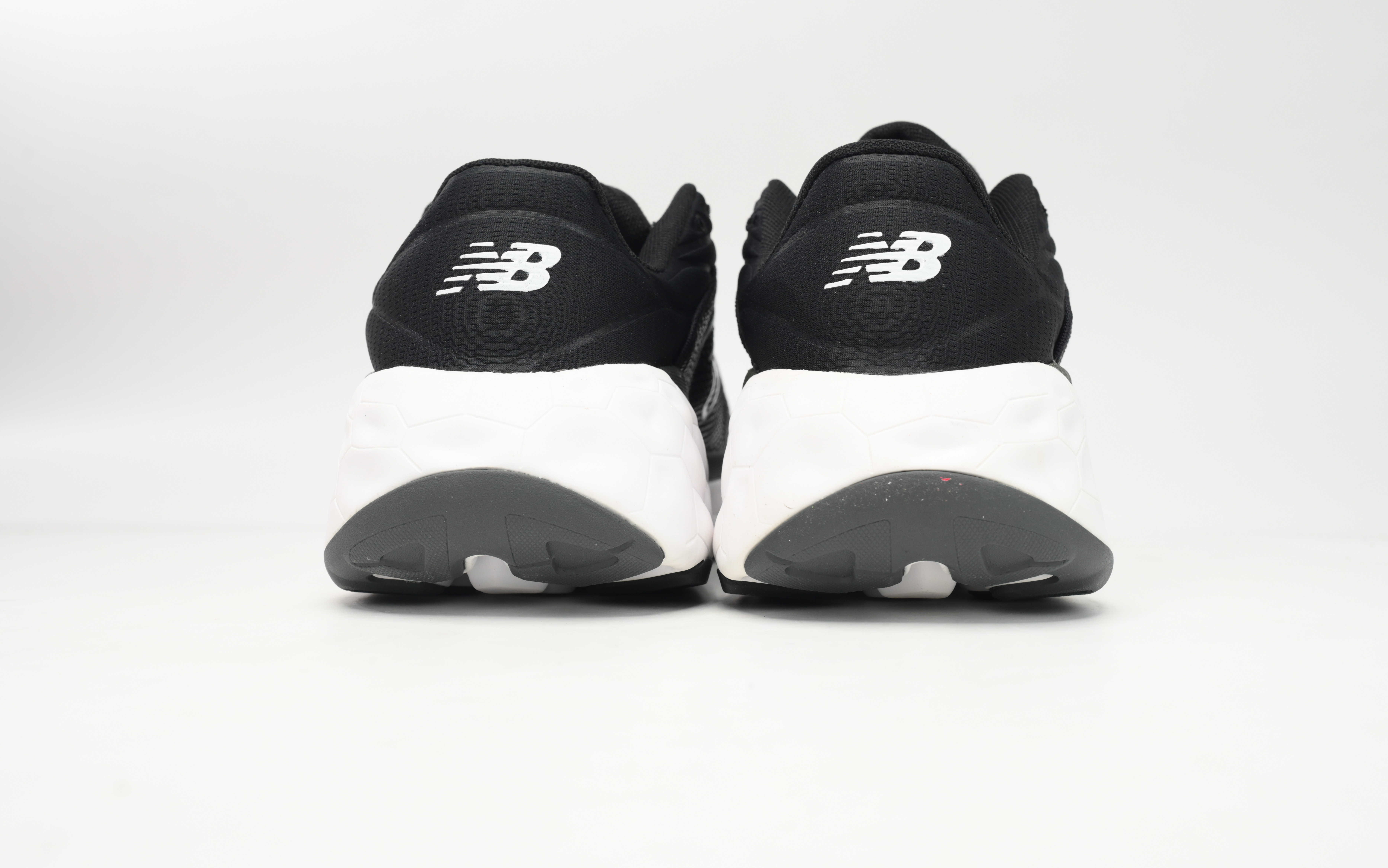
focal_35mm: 36
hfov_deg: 54.5
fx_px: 1345
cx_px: 730
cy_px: 383
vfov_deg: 35.7
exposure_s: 1/100
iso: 500
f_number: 9
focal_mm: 31.5
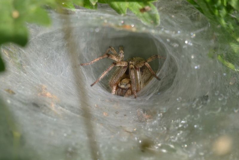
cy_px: 80
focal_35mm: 128
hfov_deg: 16.1
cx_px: 120
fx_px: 846
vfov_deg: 10.7
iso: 400
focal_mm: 85
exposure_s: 1/60
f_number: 22
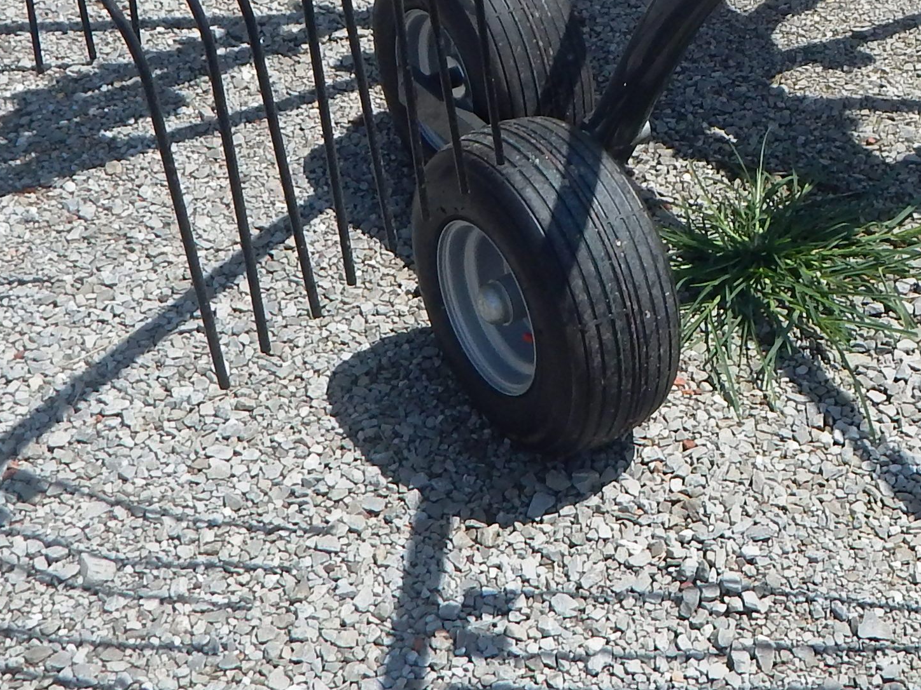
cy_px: 35
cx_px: 714
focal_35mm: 70
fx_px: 1862
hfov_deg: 27.3
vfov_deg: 20.5
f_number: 6
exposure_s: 1/640
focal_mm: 4
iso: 125
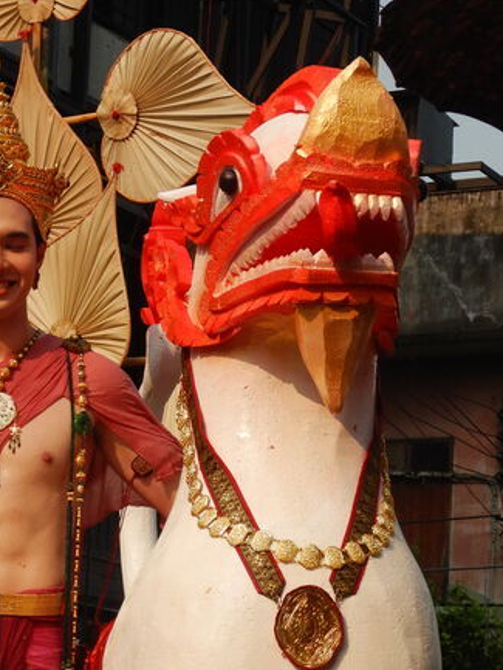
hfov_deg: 11.1
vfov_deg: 14.8
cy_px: 509
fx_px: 2576
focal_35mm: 133
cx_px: 164
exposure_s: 1/800
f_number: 4.5
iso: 125
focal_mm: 13
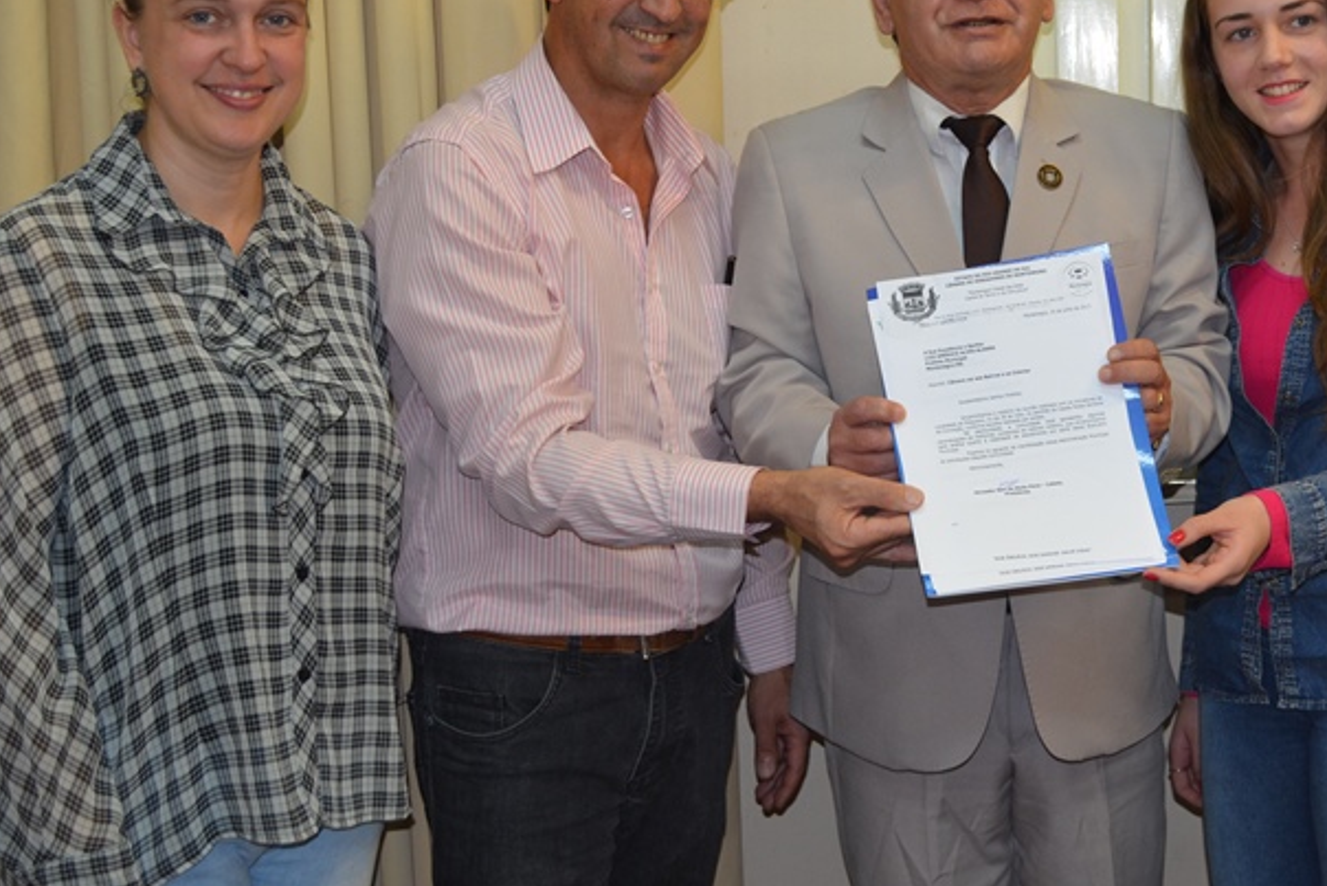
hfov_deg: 32.3
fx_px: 2249
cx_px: 986
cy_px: 337
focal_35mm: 61
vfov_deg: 22.2
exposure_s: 1/60
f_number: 4
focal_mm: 24
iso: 640
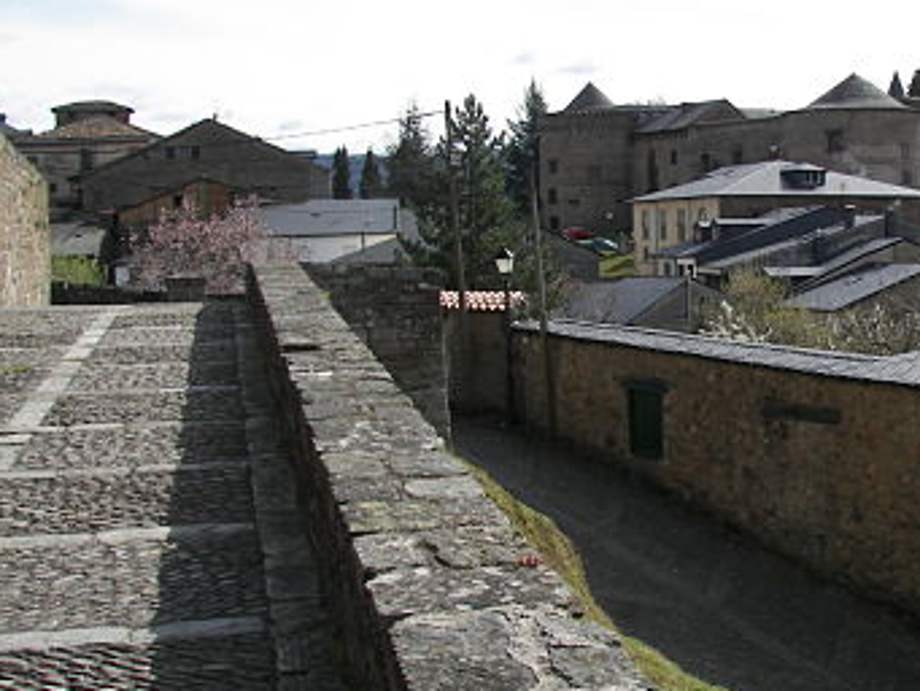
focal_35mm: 58
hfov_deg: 32.4
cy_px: 352
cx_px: 728
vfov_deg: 25.2
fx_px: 1542
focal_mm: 6
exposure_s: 1/800
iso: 50
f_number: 2.8
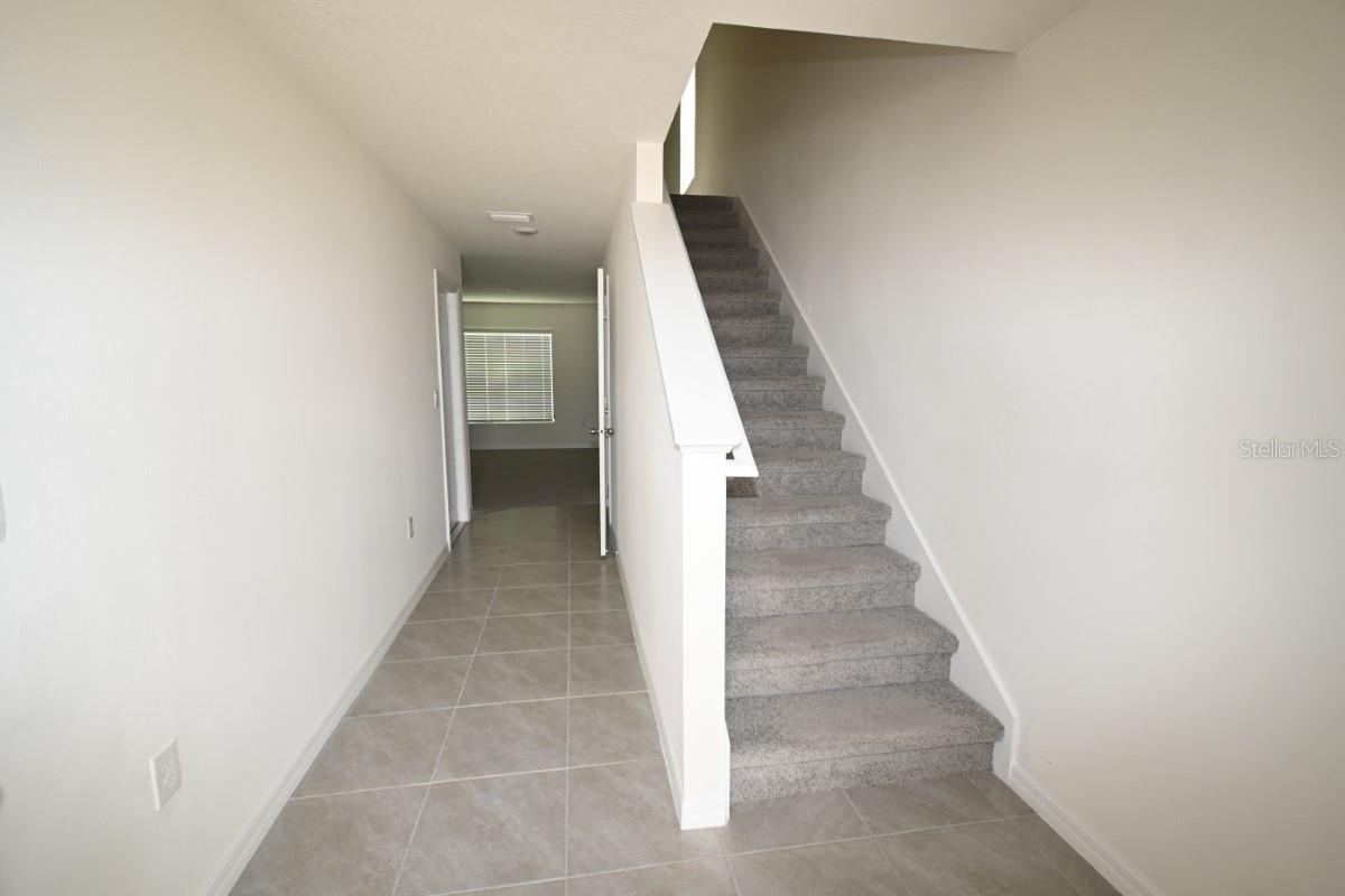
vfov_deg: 77.3
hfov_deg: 100.4
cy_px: 448
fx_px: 560
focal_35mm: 15
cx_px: 672
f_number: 4.5
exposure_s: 1/60
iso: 360
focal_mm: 10
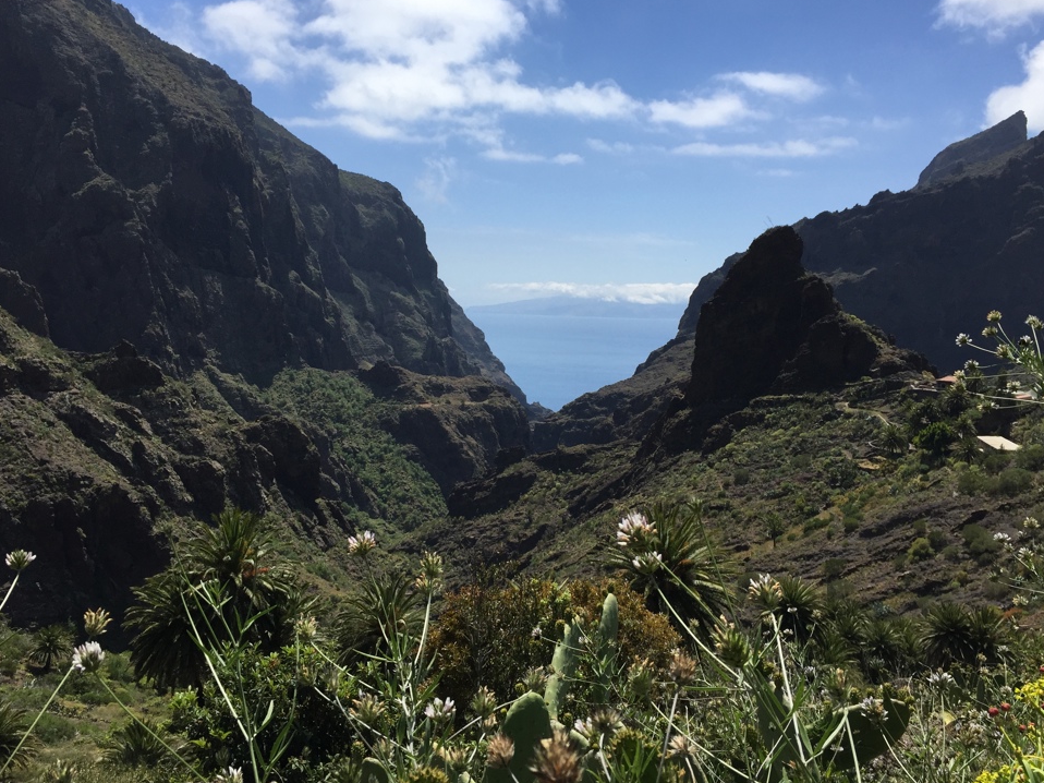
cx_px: 517
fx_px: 935
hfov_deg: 58.4
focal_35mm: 31
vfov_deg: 45.4
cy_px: 368
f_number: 2.2
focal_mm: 4.15
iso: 32
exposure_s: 1/2825
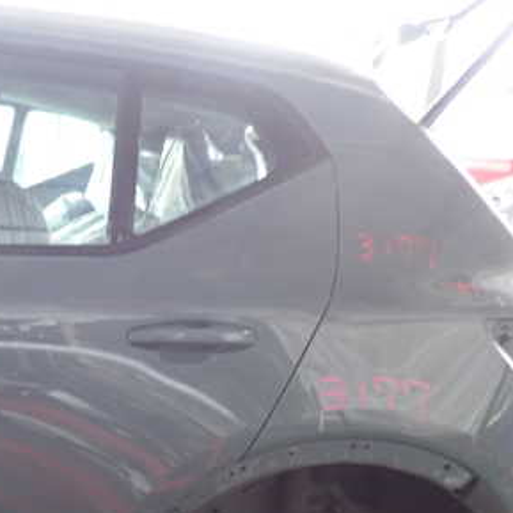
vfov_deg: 30.6
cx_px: 53
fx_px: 922
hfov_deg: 29.8
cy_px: 383
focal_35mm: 55
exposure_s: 1/30
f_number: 2.3
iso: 320
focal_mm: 5.4
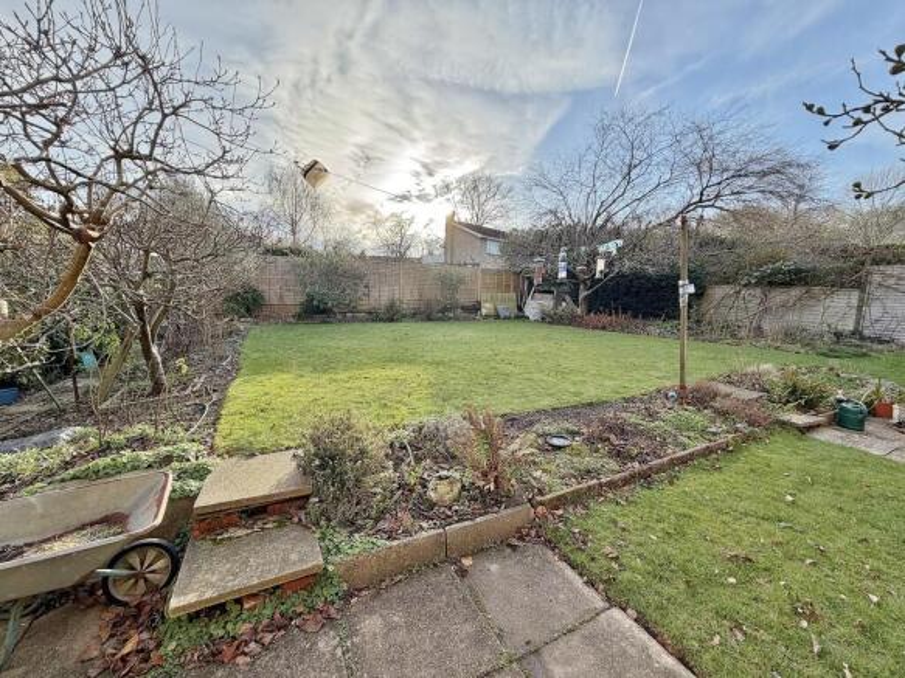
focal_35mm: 14
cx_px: 452
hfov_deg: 102.1
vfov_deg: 85.7
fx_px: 366
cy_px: 339
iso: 50
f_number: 2.2
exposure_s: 1/502
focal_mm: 2.22
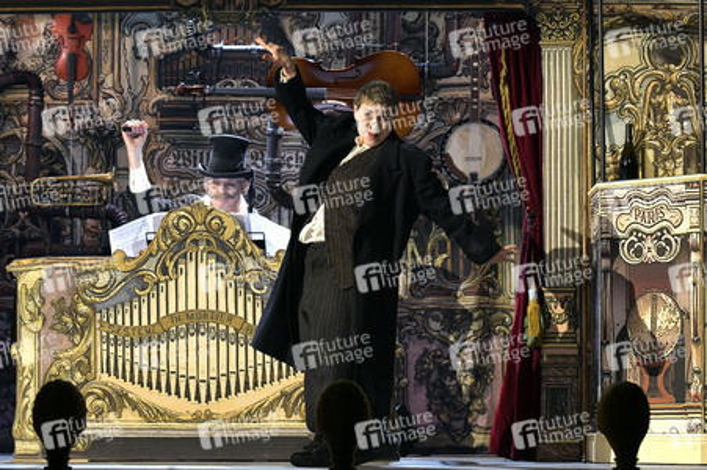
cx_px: 354
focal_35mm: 95
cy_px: 235
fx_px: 1864
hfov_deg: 21.5
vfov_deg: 14.4
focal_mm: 95
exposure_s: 1/200
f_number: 5.6
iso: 3200
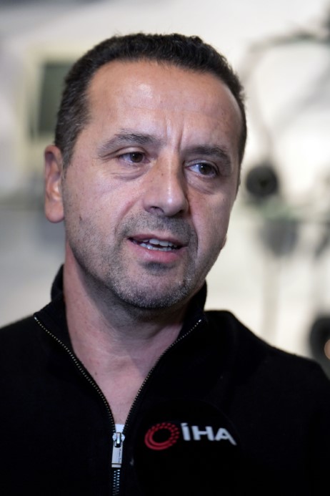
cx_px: 165
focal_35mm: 150
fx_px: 2062
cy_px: 248
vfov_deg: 13.7
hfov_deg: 9.1
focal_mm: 150
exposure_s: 1/800
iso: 3200
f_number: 2.8
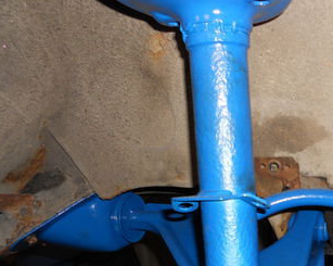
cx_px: 315
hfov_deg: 32.1
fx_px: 542
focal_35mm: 55
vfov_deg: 26.3
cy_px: 257
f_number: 3.2
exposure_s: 1/25
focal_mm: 4.9
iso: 80
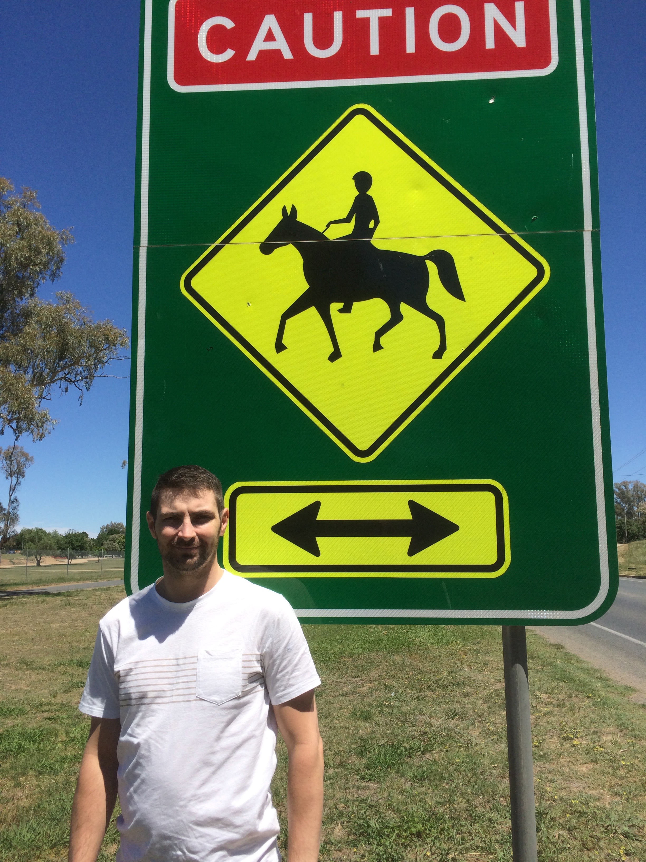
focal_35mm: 29
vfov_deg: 61.7
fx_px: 722
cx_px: 323
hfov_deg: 48.2
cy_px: 431
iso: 32
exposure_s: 1/2564
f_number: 2.2
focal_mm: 4.15
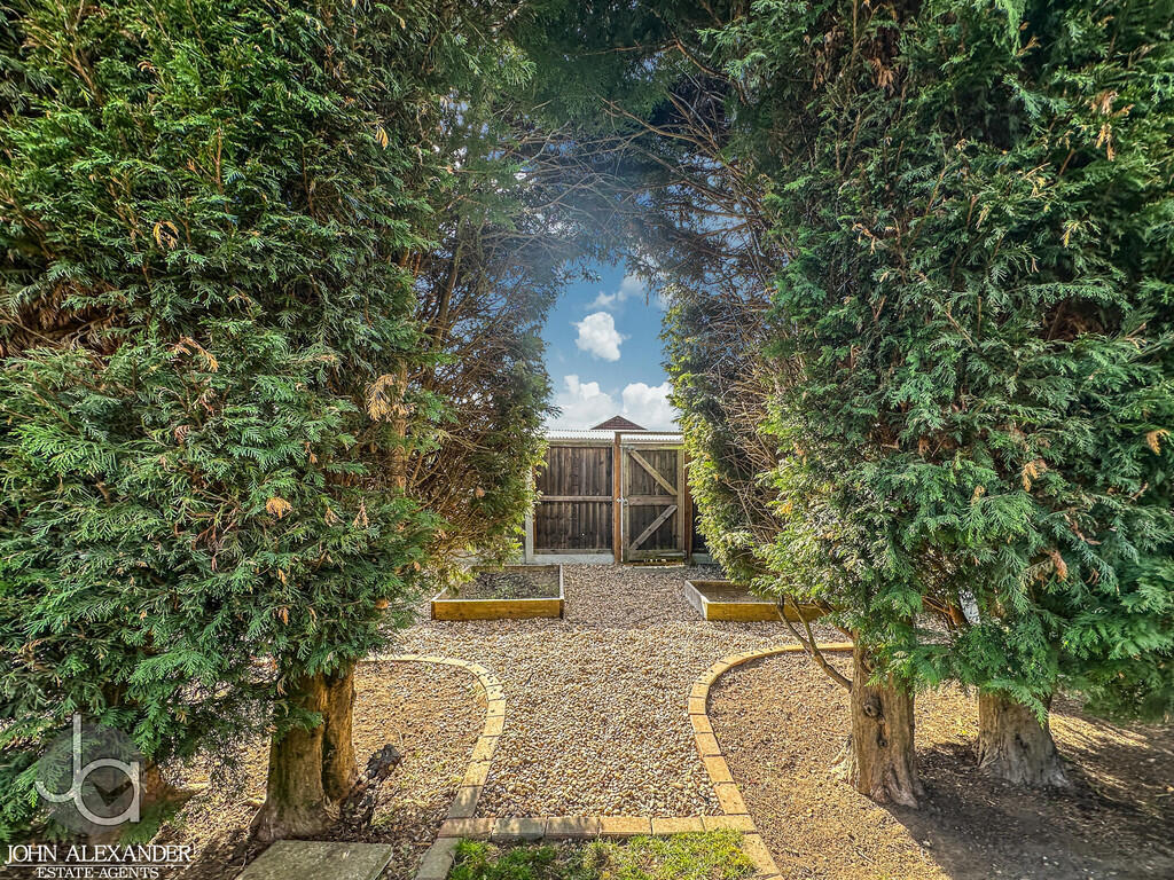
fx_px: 475
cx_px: 587
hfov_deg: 102.1
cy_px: 440
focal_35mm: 14
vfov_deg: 85.7
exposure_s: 1/230
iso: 40
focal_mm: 2.22
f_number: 2.2
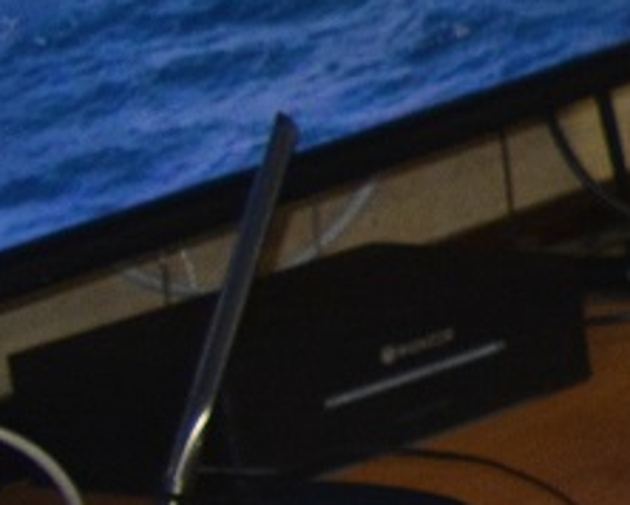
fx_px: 4255
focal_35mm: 228
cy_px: -52
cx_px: 2387
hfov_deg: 6.9
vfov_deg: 6.8
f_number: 3.5
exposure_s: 1/60
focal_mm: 18
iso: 1000
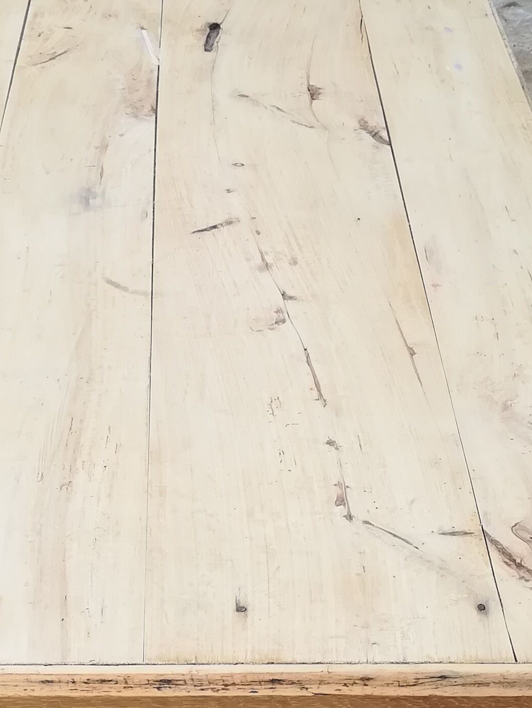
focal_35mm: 74
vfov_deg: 25.8
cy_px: 580
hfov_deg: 19.9
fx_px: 1516
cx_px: 193
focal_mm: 3.83
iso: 50
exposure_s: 1/175
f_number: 2.2
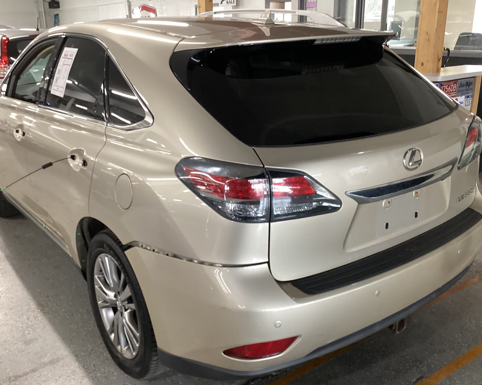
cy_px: 194
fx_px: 485
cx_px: 229
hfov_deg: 52.8
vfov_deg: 43.4
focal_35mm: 34
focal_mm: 3.3
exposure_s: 1/50
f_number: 2.4
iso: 200
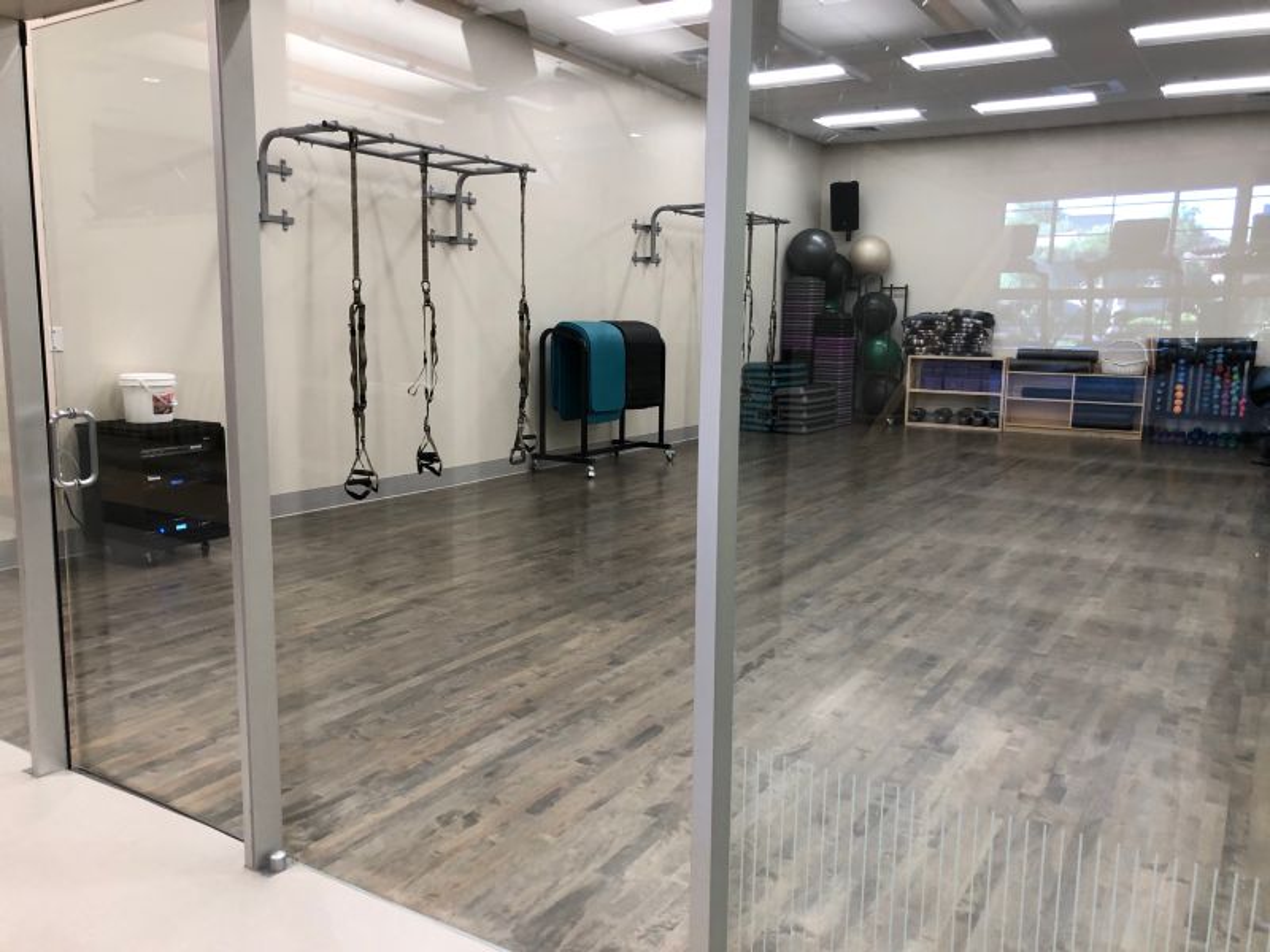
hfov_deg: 63.4
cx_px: 635
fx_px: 1027
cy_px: 476
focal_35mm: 28
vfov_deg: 49.7
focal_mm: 4
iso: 32
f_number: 1.8
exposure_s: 1/30
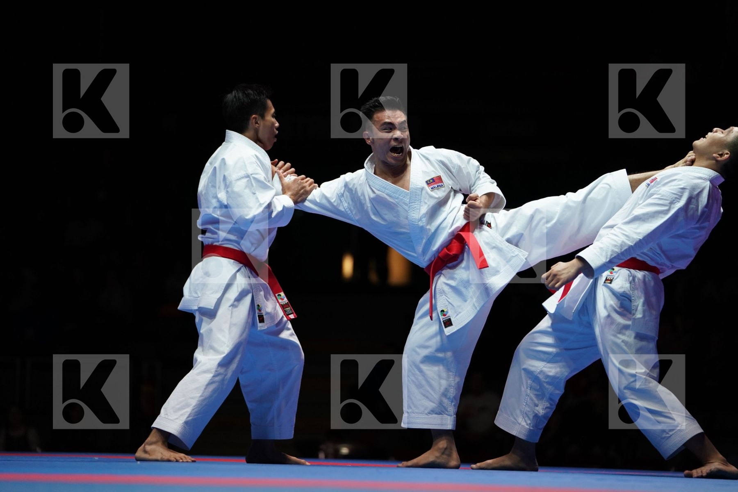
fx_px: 3013
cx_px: 369
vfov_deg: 9.3
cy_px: 246
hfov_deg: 14.0
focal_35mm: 147
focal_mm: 147
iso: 1600
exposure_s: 1/500
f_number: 2.8
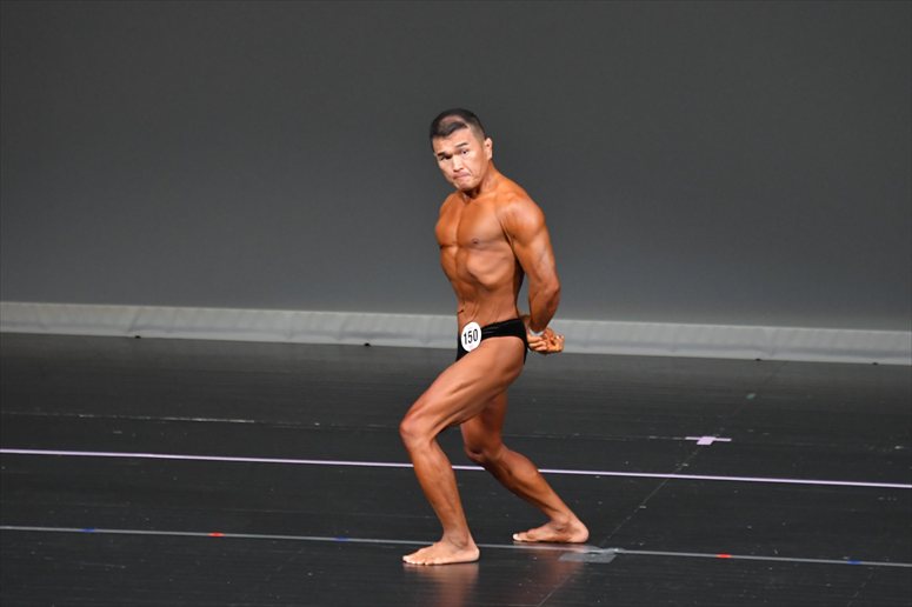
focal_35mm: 345
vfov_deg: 4.0
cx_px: 456
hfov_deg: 6.0
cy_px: 304
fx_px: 8736
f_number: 5.6
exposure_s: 1/400
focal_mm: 230
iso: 4000
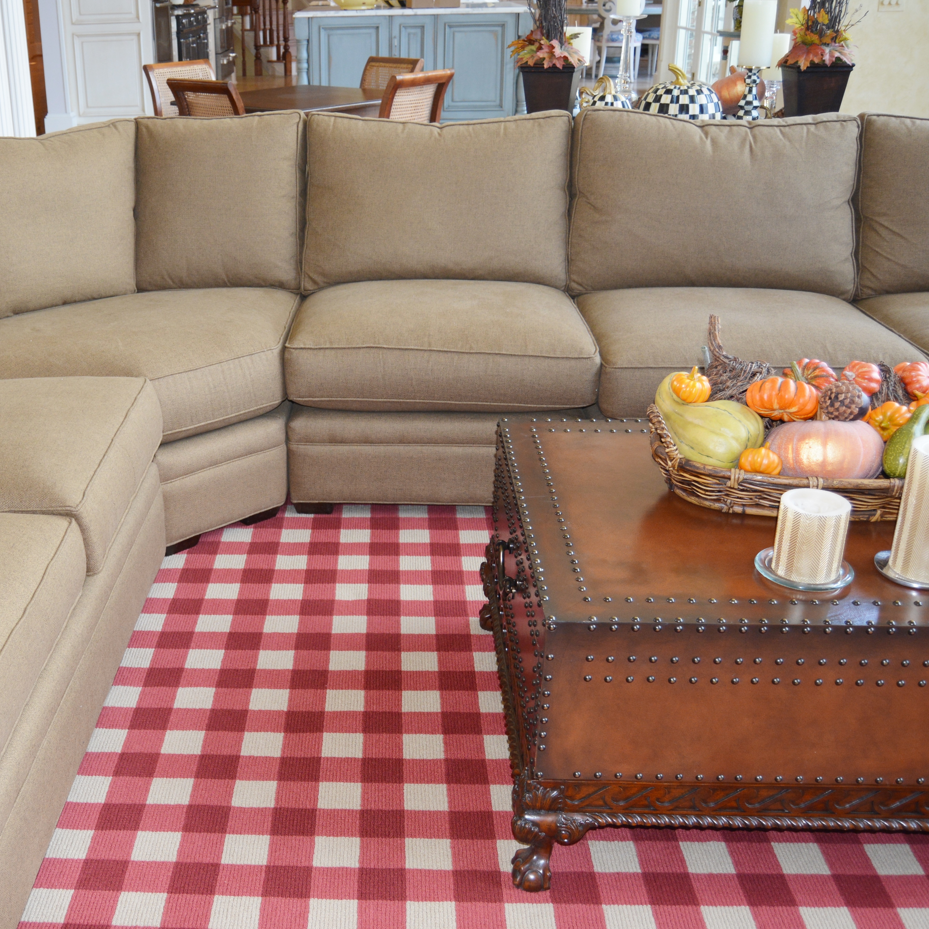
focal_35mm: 35
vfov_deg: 47.2
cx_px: 273
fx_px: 1063
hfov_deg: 46.1
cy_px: 464
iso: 400
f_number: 3.5
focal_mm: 18
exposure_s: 1/80
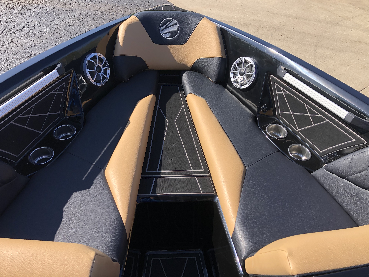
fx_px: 309
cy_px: 134
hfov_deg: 61.7
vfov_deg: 48.2
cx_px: 188
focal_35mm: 29
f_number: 1.8
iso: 20
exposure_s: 1/979
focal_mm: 3.99
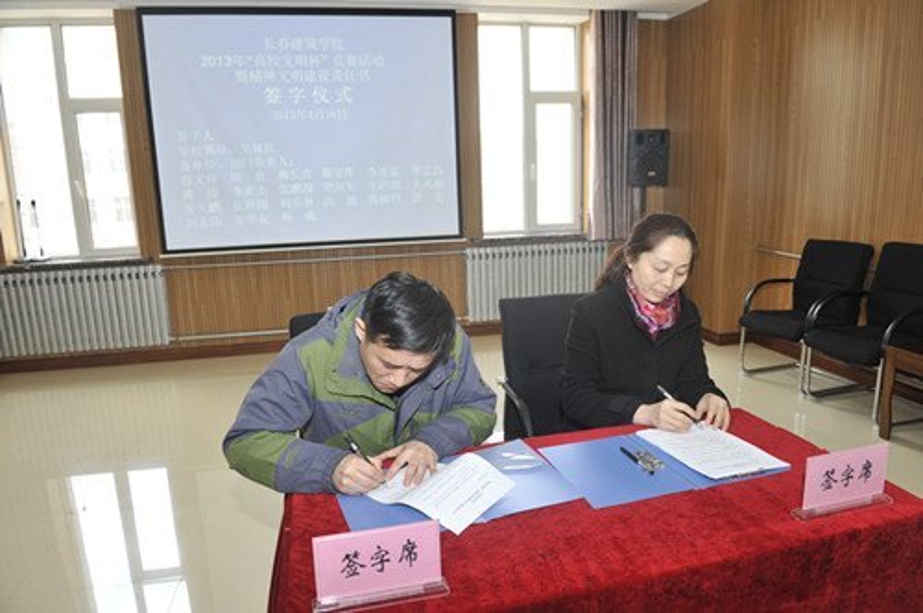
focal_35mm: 24
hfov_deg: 73.8
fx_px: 615
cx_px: 462
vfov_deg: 53.0
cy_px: 306
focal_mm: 24
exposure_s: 1/60
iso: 800
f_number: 7.1
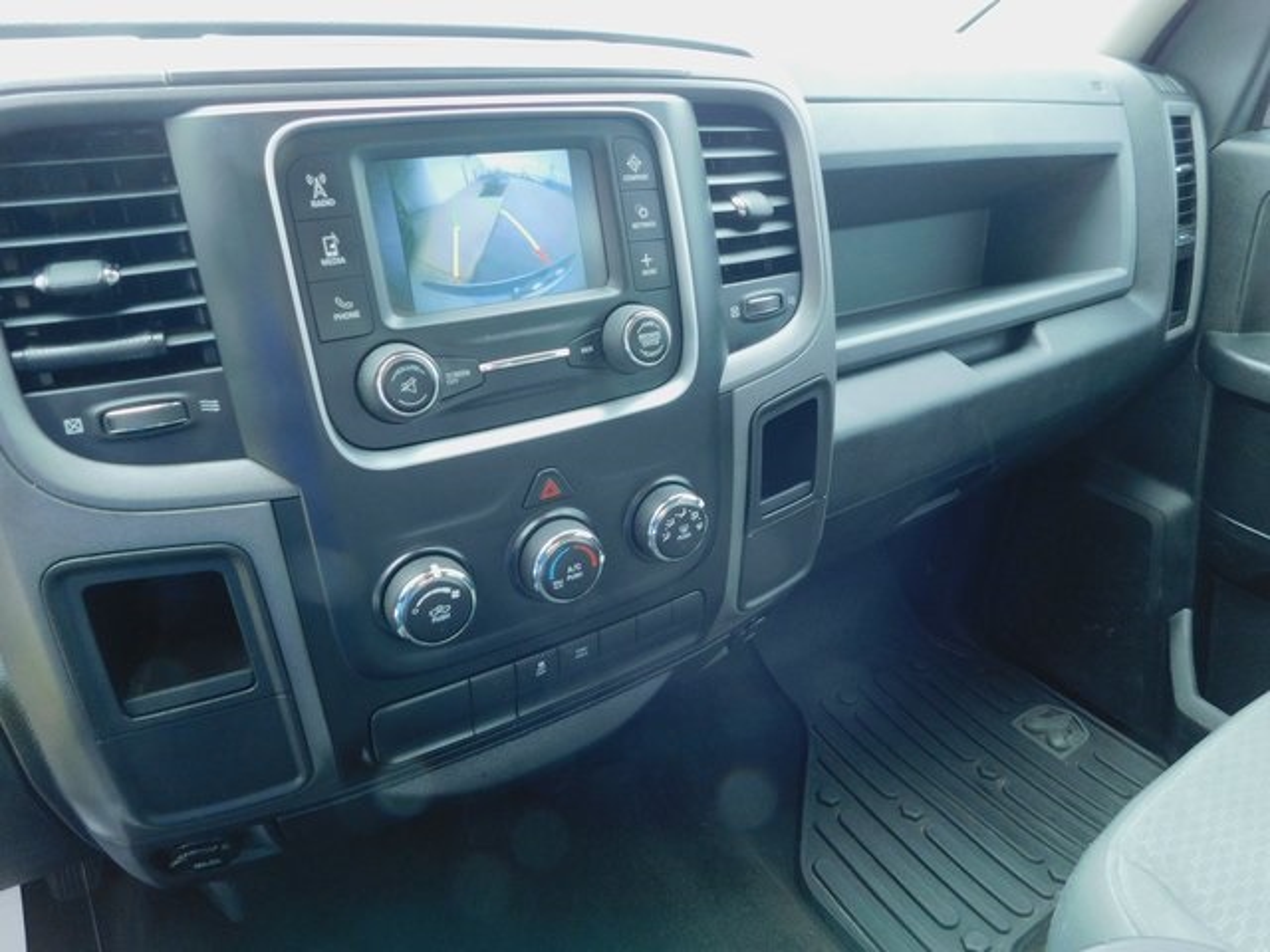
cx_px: 635
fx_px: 844
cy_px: 476
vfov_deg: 58.9
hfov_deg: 73.9
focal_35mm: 23
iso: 220
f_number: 3
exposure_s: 1/30
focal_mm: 4
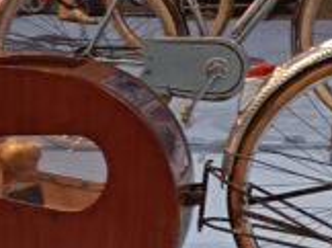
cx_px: 49
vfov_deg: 9.6
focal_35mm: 152
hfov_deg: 12.9
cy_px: 314
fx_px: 1456
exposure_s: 1/100
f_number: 1.75
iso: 2976
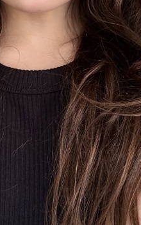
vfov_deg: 26.1
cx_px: 27
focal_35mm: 77
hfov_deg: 16.8
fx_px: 473
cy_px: 30
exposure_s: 1/93
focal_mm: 6.76
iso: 200
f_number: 1.78
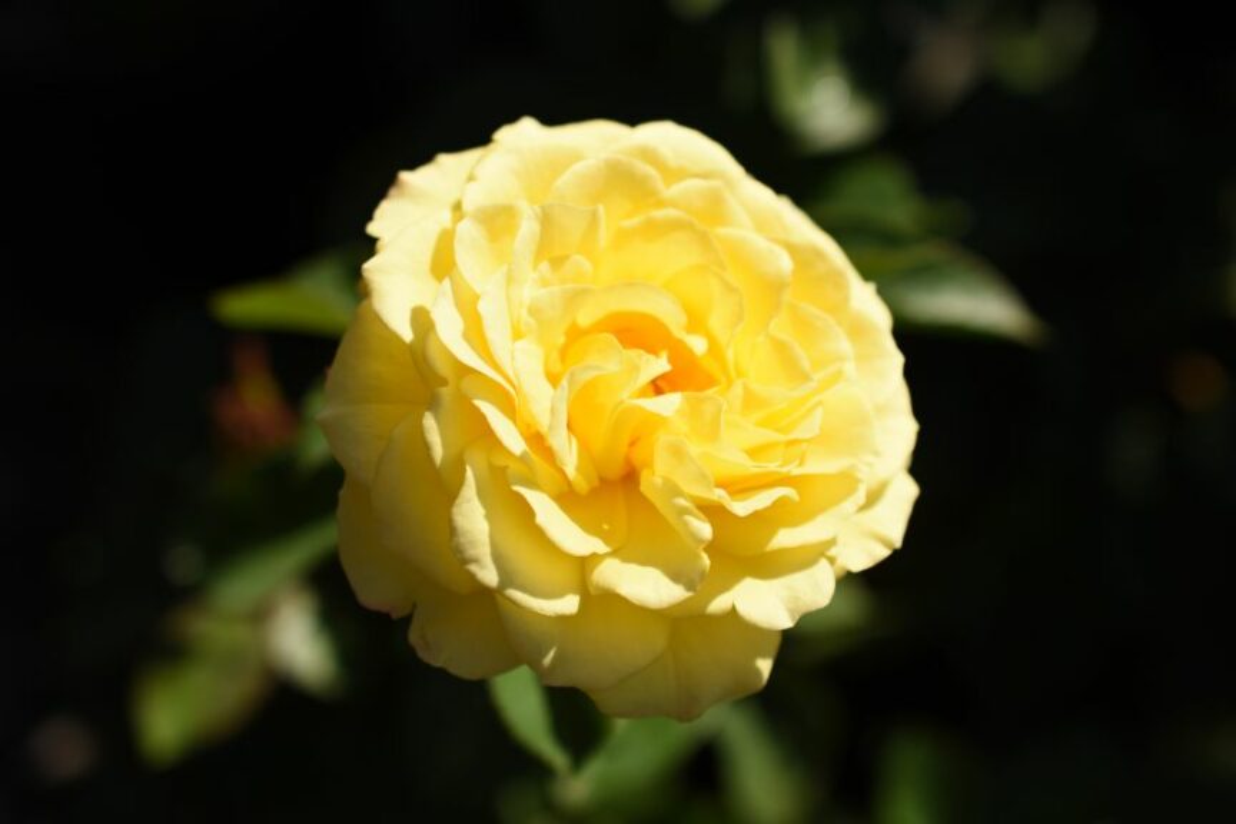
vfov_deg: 22.6
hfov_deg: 33.4
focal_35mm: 60
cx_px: 618
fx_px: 2060
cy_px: 412
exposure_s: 1/1600
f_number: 4.5
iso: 100
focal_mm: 40
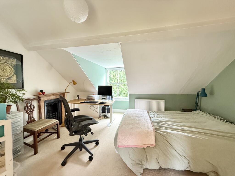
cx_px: 118
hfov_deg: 102.1
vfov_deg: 85.7
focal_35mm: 14
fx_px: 95
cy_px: 88
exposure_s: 1/50
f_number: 2.2
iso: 500
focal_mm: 2.22
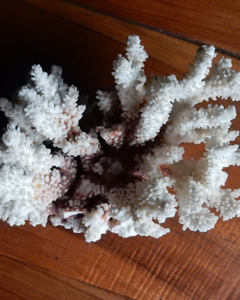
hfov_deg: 27.1
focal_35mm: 56
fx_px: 497
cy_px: 150
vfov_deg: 33.6
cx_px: 113
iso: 1250
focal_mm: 7.6
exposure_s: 1/60
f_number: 4.2
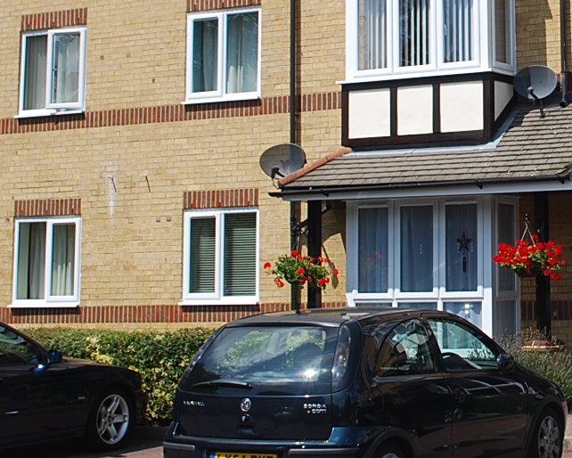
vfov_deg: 17.6
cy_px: -17
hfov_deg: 21.3
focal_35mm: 85
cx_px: 627
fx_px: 1439
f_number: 8
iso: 100
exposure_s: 1/250
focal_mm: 20
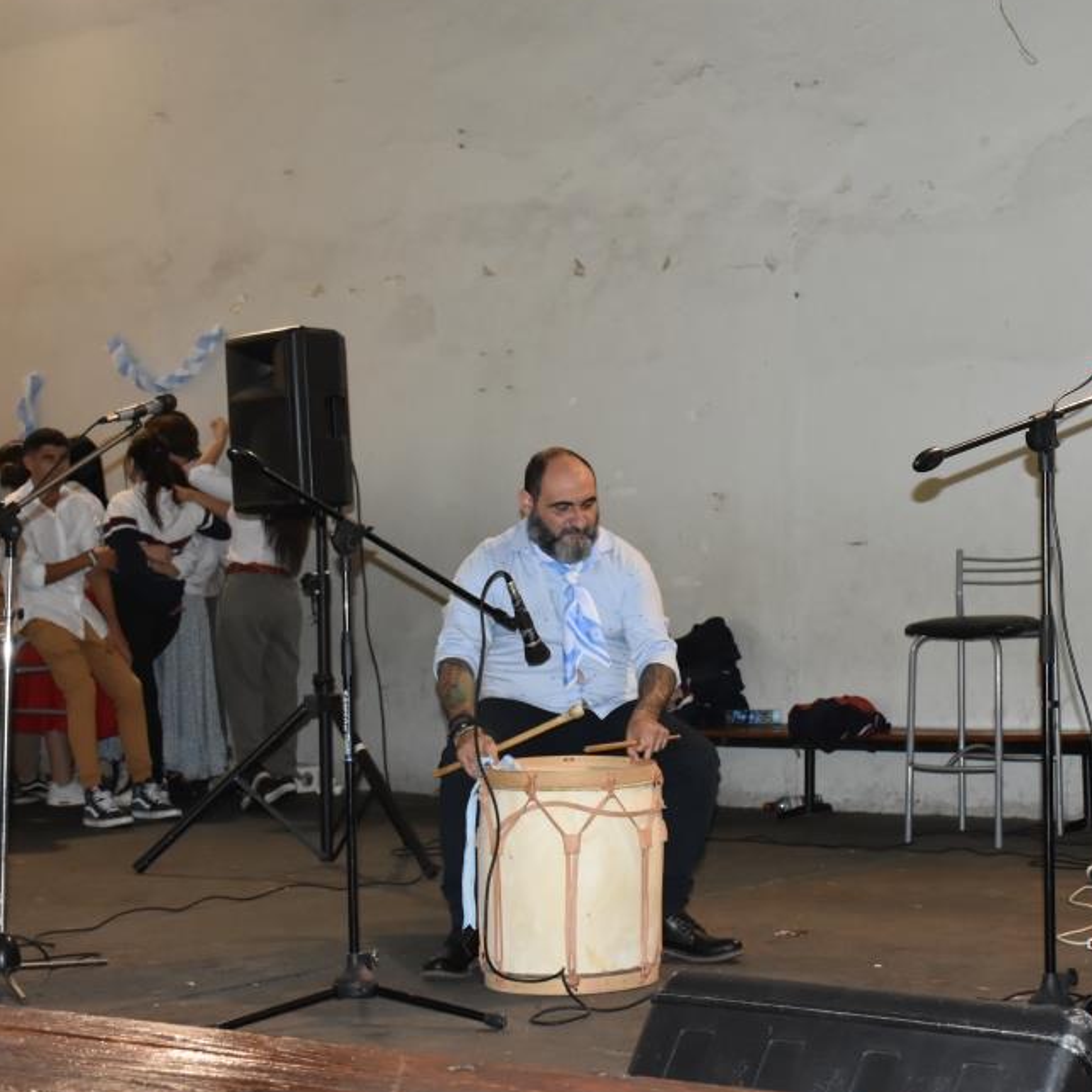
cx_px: 841
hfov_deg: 26.1
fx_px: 2320
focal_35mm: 65
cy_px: 529
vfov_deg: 26.5
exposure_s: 1/60
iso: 1600
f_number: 5.6
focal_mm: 32
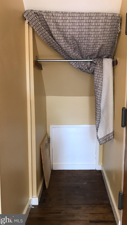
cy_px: 112
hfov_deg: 37.7
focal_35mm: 31
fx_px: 186
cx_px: 74
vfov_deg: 62.6
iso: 50
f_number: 1.8
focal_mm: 3.99
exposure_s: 1/15
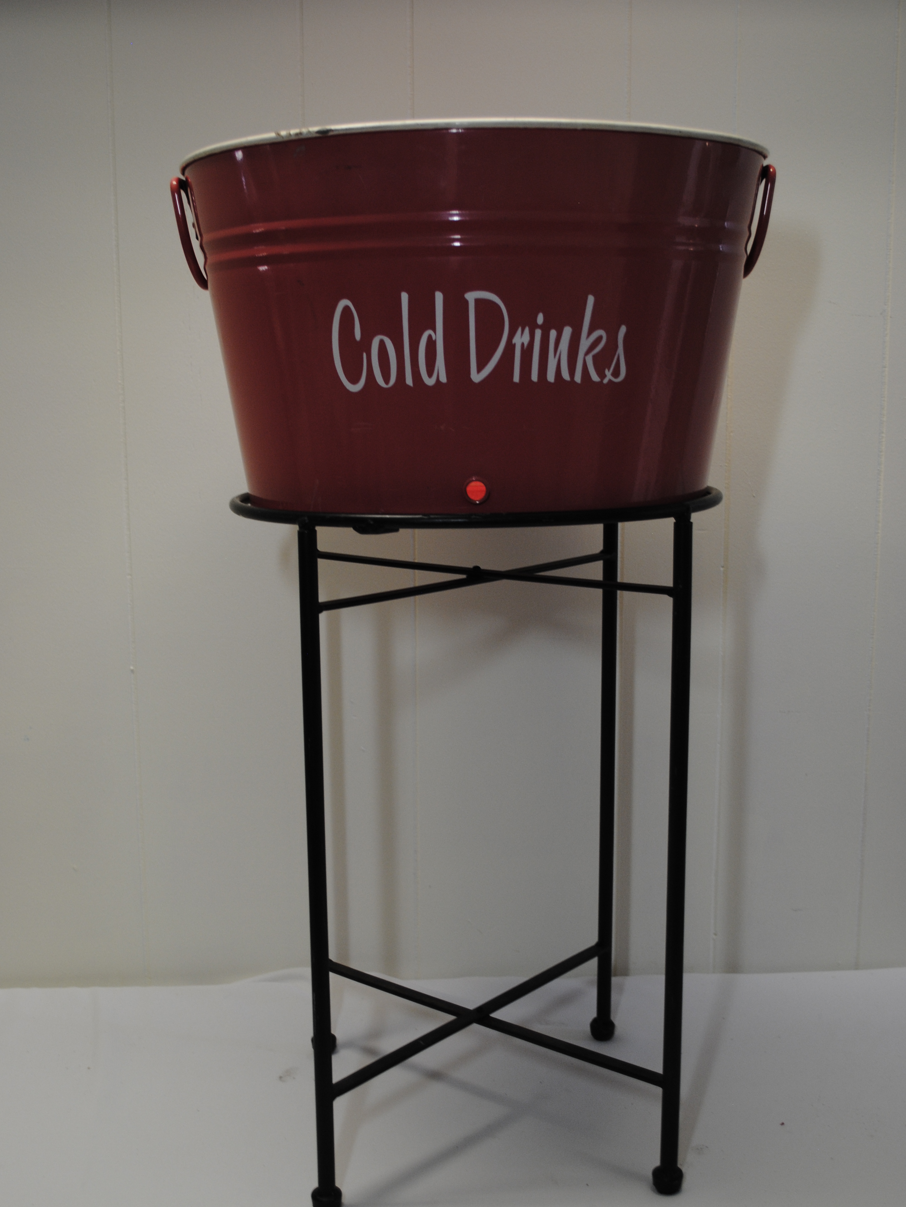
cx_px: 444
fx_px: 1500
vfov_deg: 43.8
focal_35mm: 43
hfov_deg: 33.6
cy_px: 660
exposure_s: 1/30
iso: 220
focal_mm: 26
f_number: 4.2
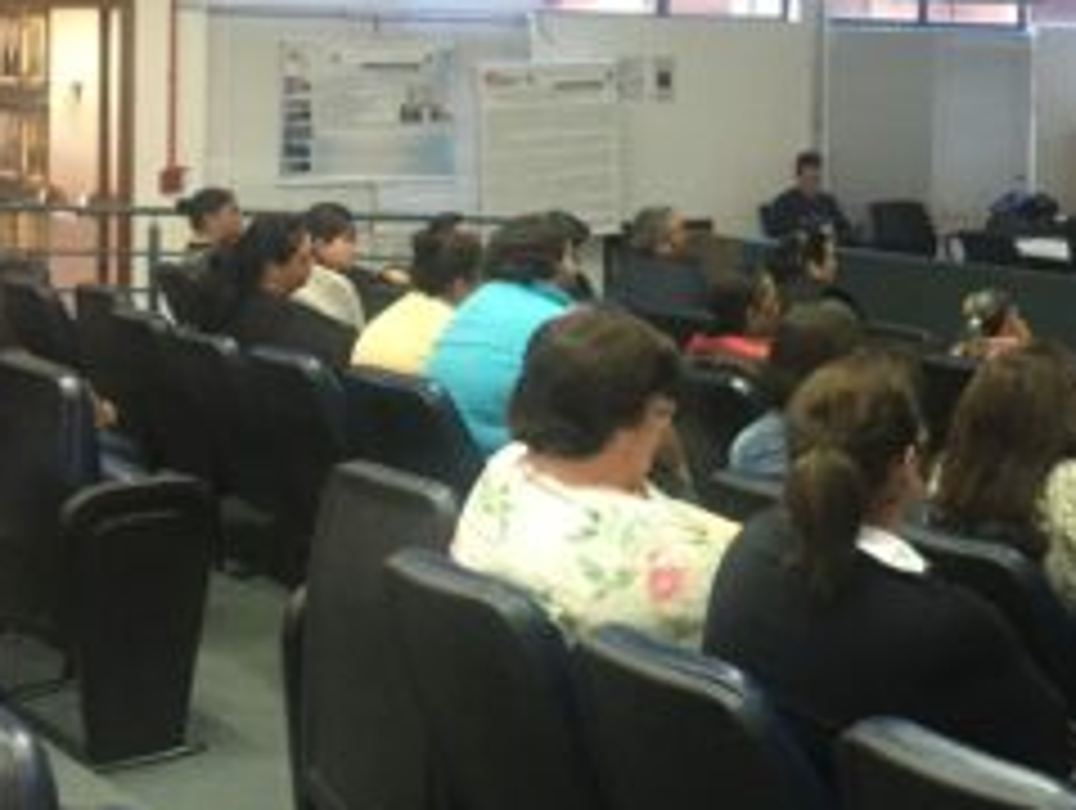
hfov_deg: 28.9
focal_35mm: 63
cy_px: 81
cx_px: 1049
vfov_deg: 22.8
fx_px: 1961
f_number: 2.2
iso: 250
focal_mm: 4.15
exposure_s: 1/15
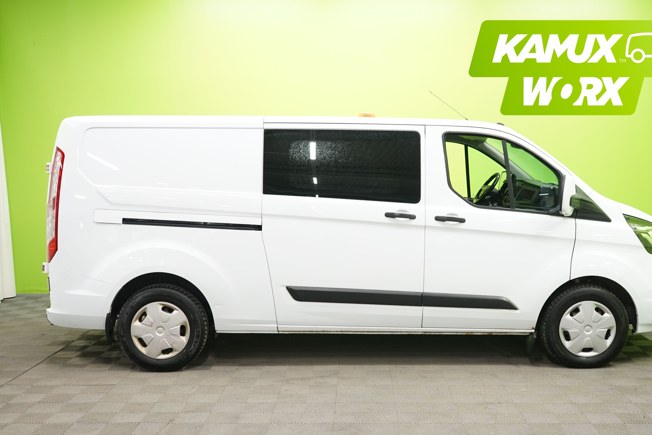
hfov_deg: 48.4
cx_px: 361
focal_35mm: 40
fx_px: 724
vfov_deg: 33.4
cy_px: 242
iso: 800
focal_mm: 35
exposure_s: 1/30
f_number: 5
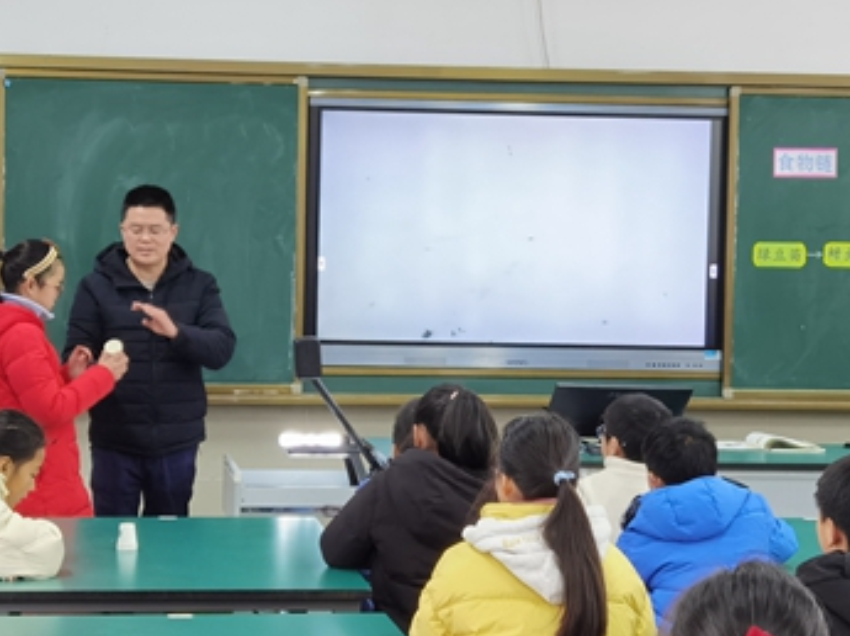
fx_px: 2404
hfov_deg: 20.0
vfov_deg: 15.1
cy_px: 324
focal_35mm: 98
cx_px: 377
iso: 160
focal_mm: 6.71
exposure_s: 1/50
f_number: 1.9
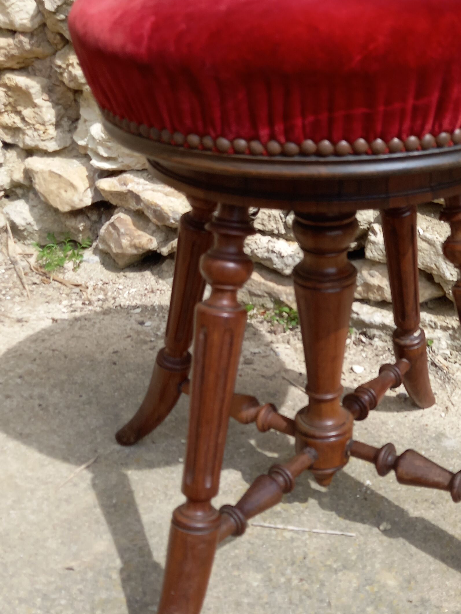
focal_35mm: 47
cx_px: 323
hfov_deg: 30.5
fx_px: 835
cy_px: 296
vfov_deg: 40.4
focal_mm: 4.6
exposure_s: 1/430
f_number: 2
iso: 25
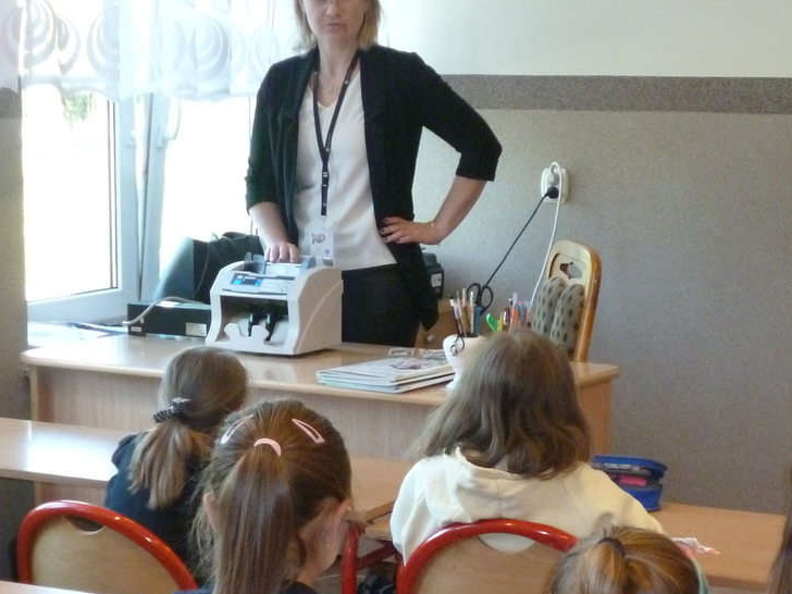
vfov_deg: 16.9
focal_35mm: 87
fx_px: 1991
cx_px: 419
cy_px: 467
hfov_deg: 22.5
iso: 400
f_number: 3.4
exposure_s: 1/60
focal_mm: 7.9
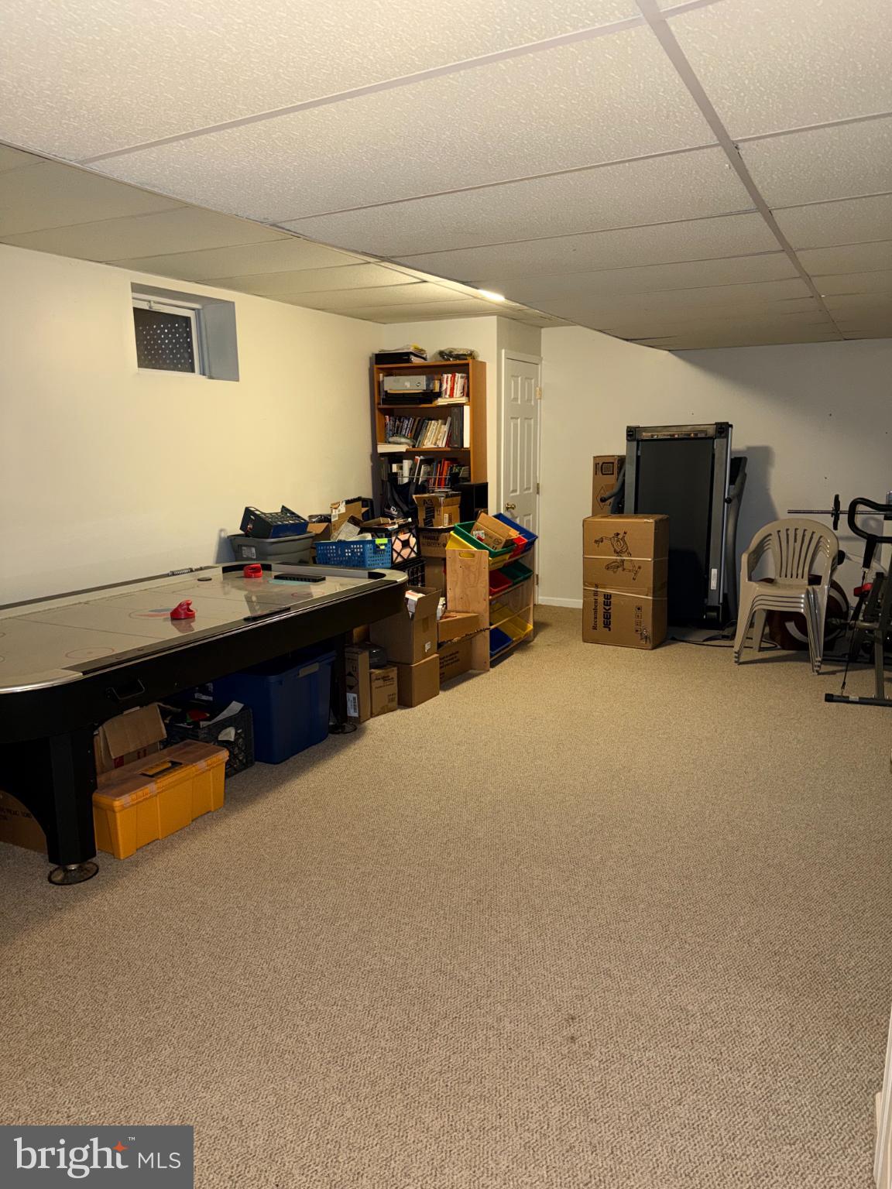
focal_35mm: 24
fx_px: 825
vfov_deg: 71.6
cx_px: 446
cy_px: 594
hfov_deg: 56.8
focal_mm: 6.76
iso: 100
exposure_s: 1/15
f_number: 1.78
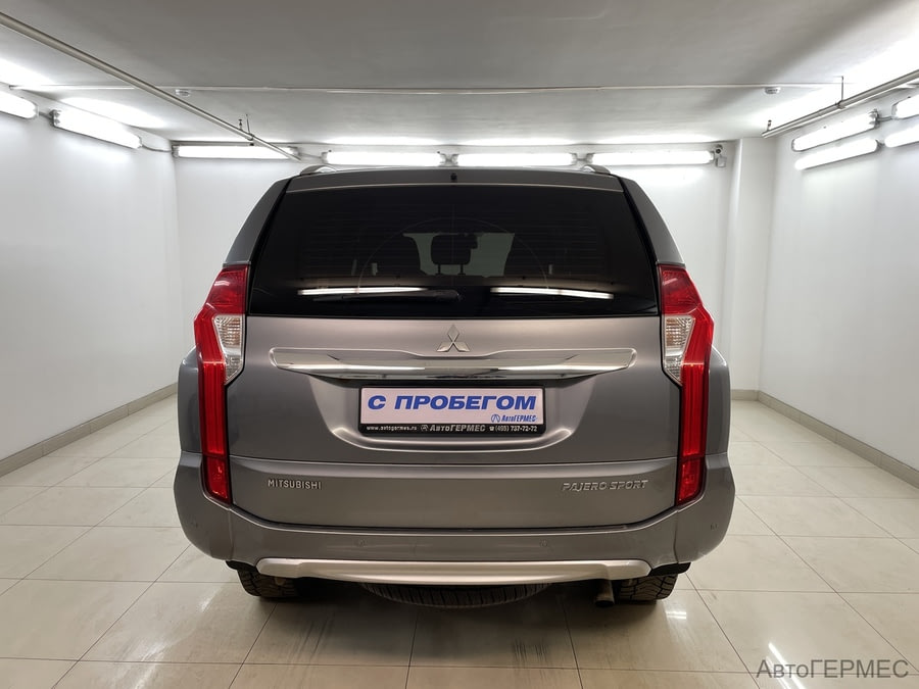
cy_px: 344
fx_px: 690
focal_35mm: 26
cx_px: 460
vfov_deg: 53.1
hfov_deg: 67.3
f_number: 1.6
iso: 64
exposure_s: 1/100
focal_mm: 4.2
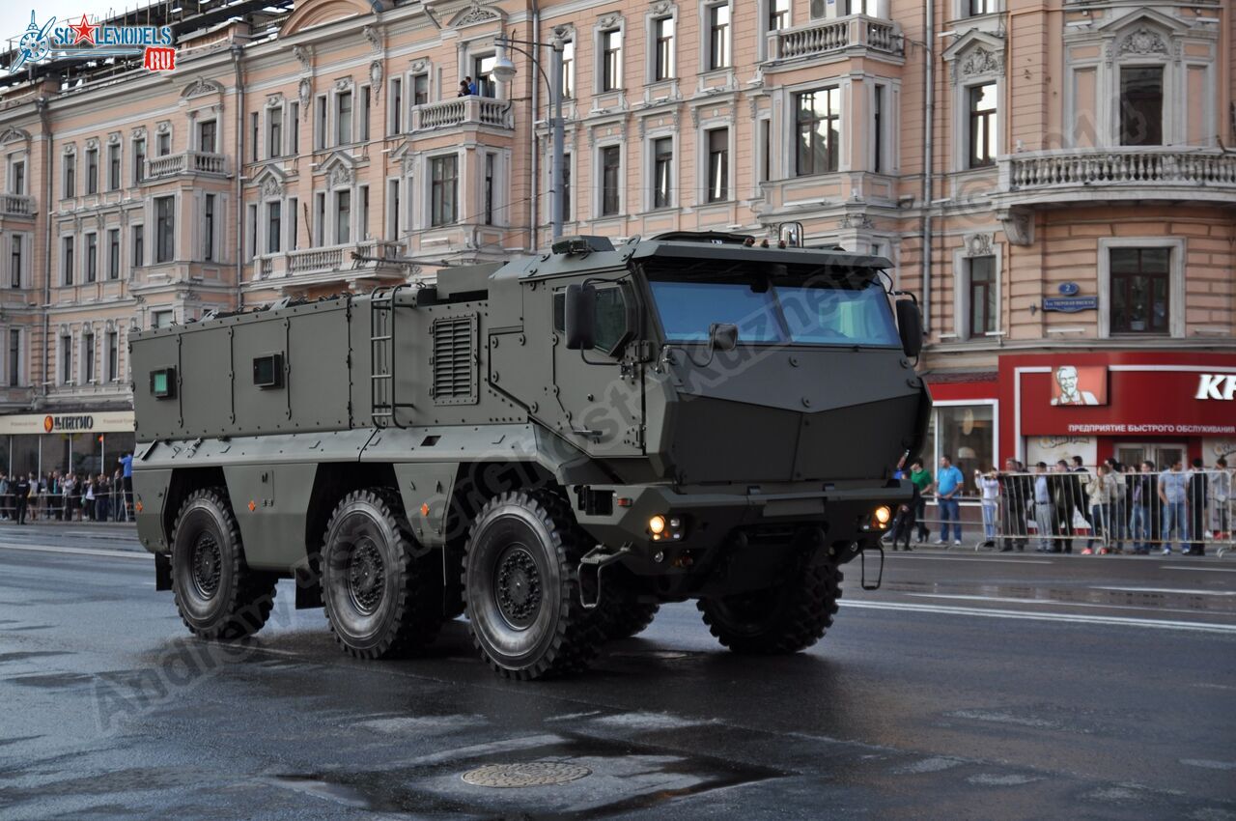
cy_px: 410
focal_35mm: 60
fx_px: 2057
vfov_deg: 22.6
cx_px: 618
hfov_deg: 33.4
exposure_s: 1/320
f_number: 2.8
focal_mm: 40
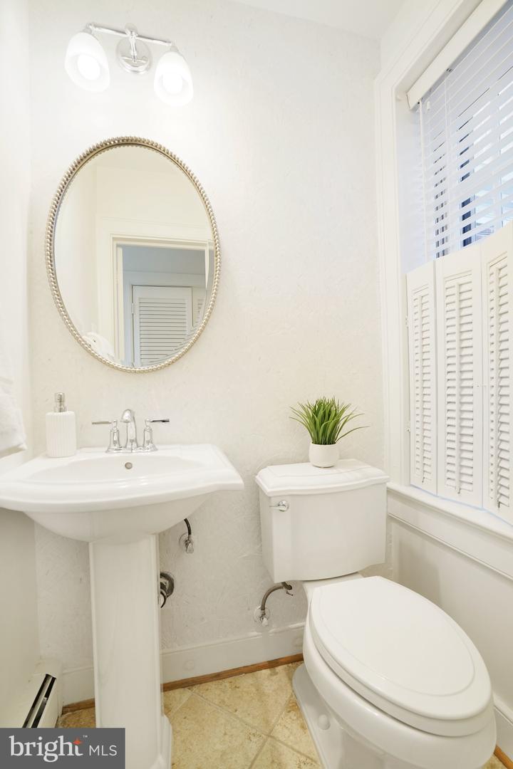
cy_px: 384
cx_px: 256
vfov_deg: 96.7
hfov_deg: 73.7
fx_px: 342
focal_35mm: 16
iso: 1250
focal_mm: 16
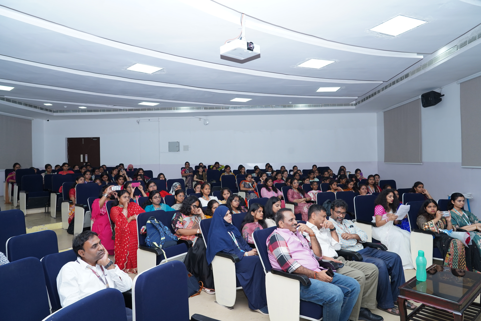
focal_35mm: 24
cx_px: 240
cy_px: 160
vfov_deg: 53.1
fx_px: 321
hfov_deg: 73.7
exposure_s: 1/200
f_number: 6.3
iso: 1000
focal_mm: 24
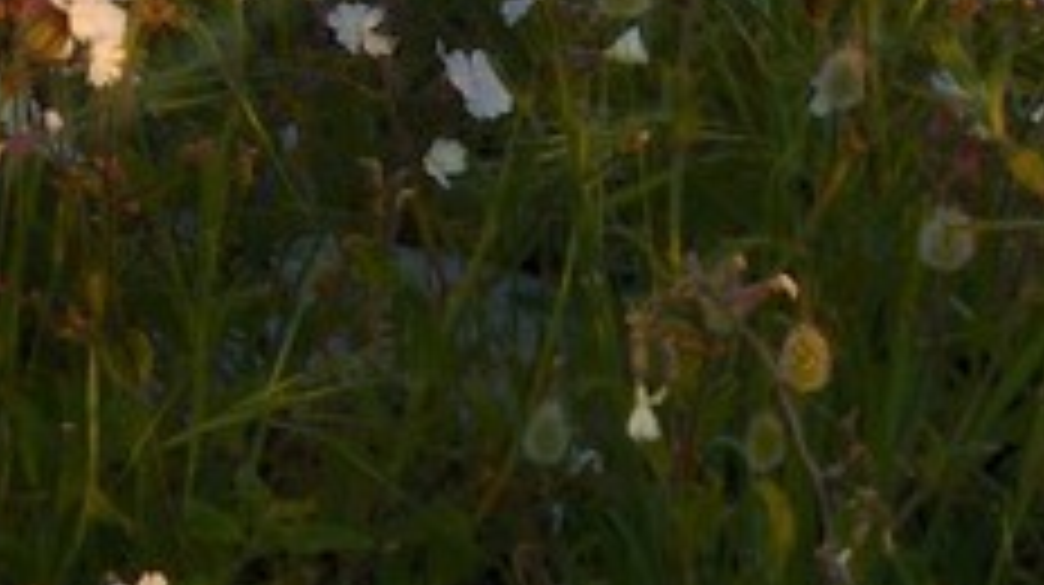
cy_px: -1341
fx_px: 6997
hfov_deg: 8.3
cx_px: -706
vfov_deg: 4.5
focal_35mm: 253
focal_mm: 35
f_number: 18
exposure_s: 1/100
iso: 400
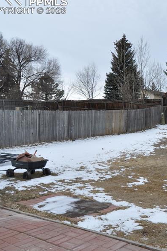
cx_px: 200
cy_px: 135
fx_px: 236
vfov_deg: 55.9
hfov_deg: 32.3
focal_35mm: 34
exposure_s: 1/250
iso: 200
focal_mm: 13
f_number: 8
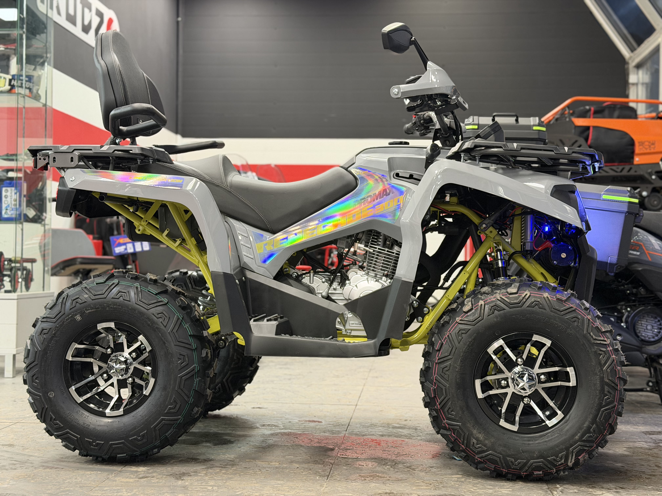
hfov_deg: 39.7
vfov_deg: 30.3
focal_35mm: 48
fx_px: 918
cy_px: 248
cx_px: 331
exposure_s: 1/33
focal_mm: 6.76
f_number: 1.78
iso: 200
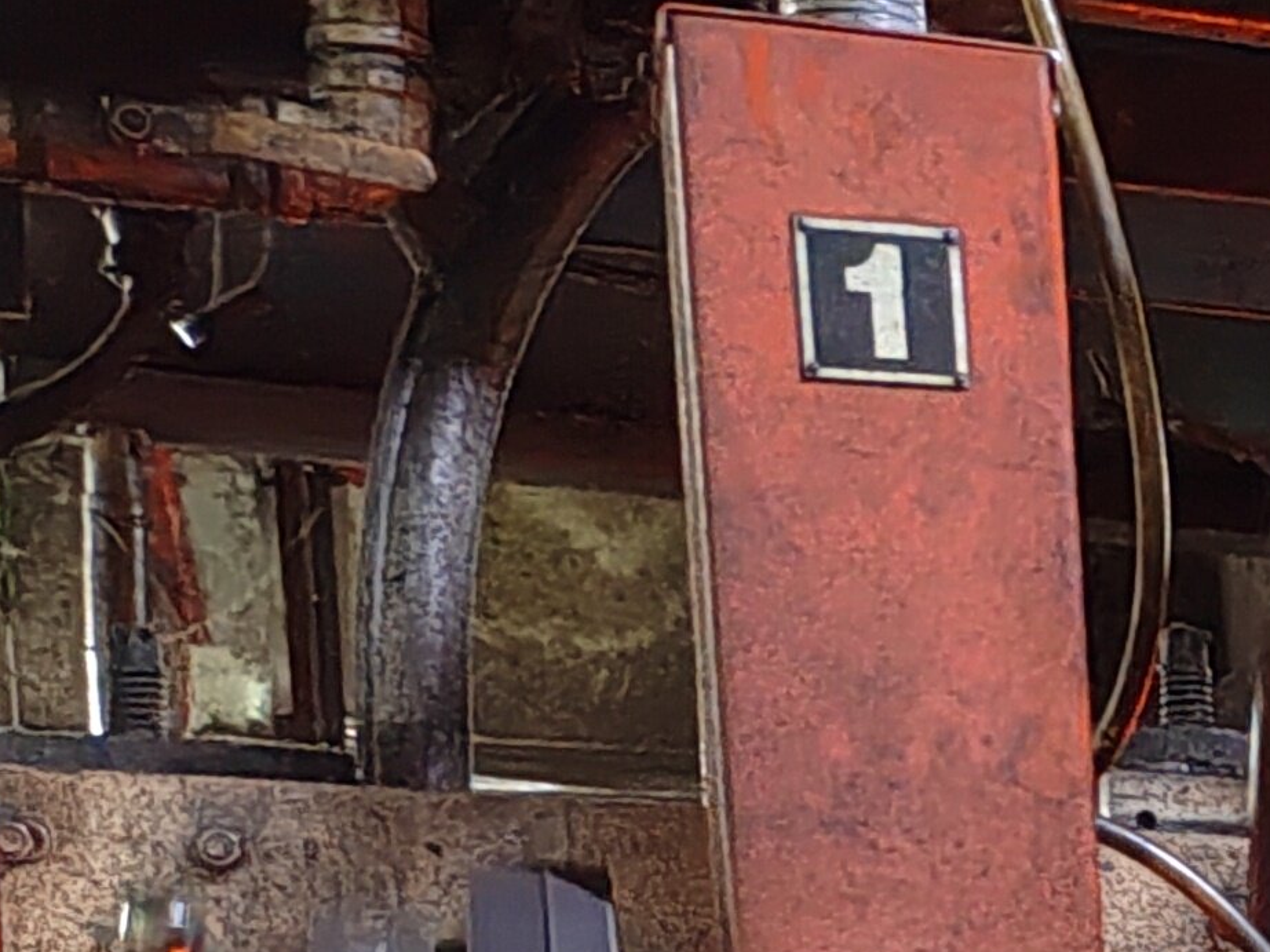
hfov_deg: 13.9
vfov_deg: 11.3
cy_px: 1806
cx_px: 2546
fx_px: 4401
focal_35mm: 120
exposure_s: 1/25
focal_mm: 5.52
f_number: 1.9
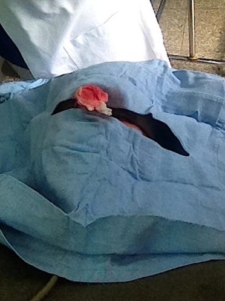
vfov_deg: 40.3
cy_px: 119
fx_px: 408
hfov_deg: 30.7
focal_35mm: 47
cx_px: 138
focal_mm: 1.85
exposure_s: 1/149
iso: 125
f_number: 2.4
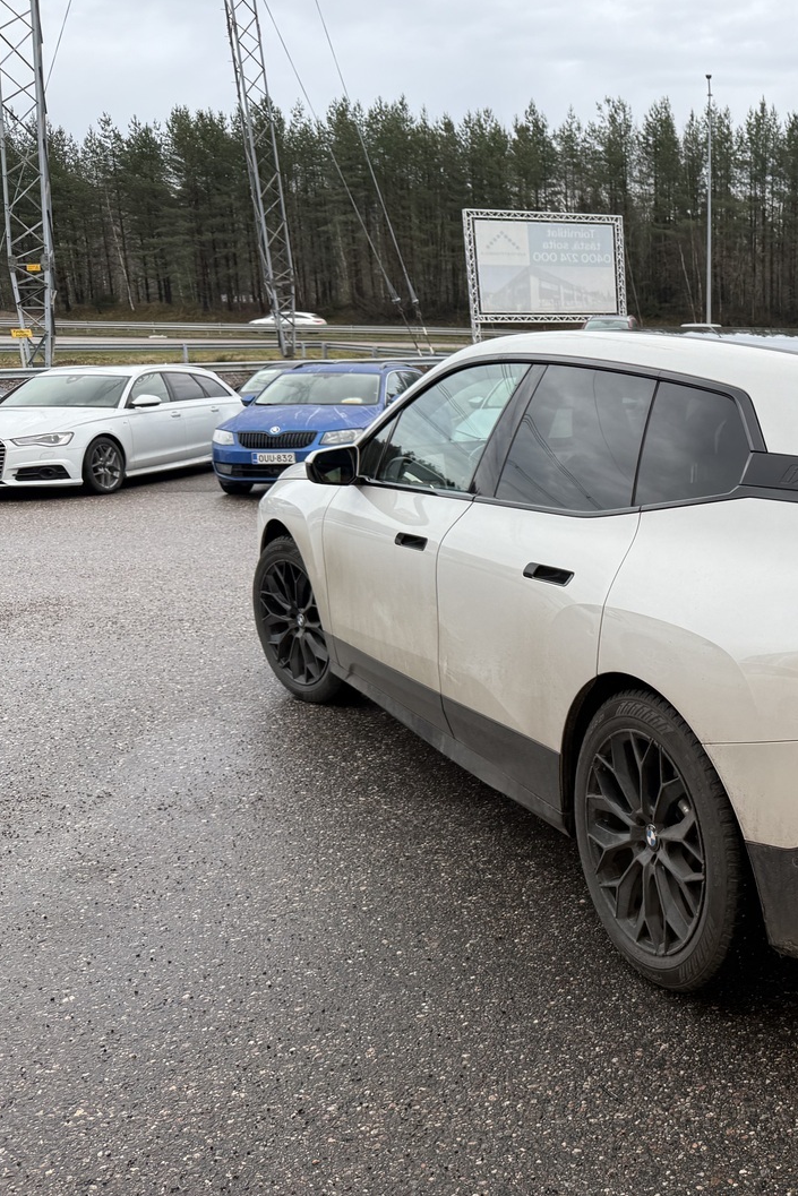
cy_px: 588
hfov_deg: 35.5
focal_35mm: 34
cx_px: 783
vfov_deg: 55.8
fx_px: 1130
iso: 50
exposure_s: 1/121
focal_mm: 6.76
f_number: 1.78
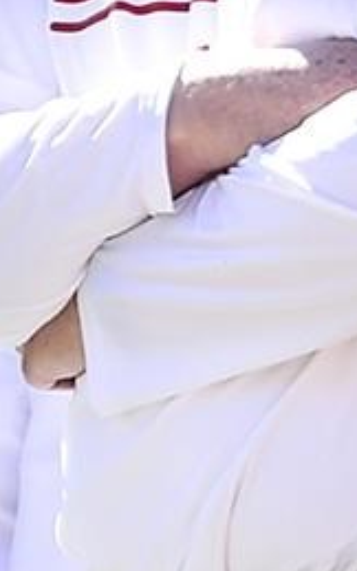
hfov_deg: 0.7
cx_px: 104
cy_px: -88
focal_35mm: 2016
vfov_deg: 1.0
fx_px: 31366
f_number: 2.8
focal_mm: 400
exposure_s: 1/2000
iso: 200
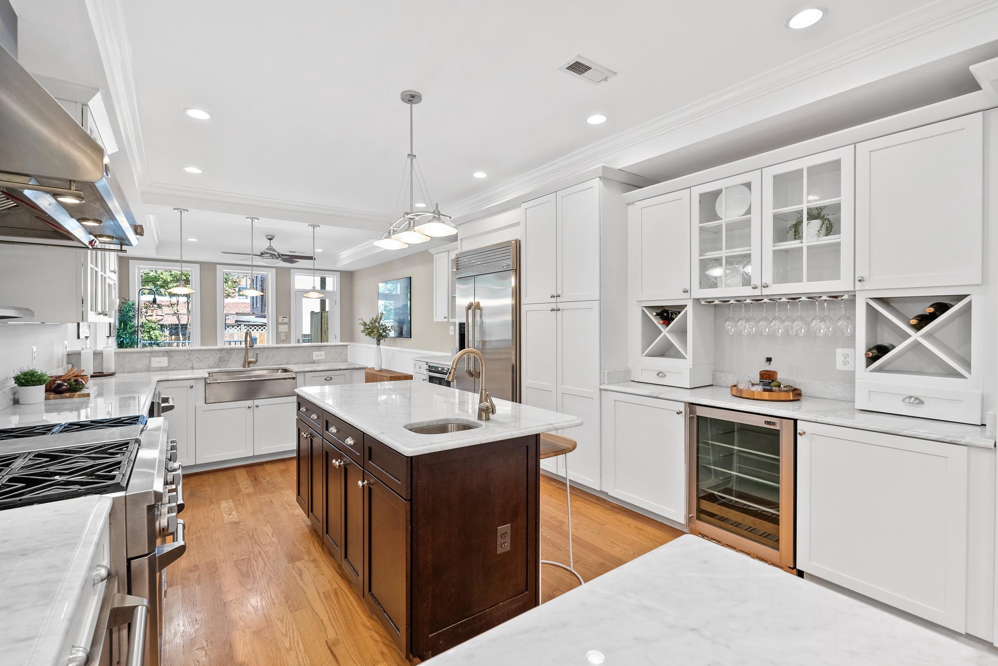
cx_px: 499
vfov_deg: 73.8
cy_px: 333
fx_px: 444
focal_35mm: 16
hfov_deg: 96.7
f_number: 5.6
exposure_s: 1/25
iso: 800
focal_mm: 16
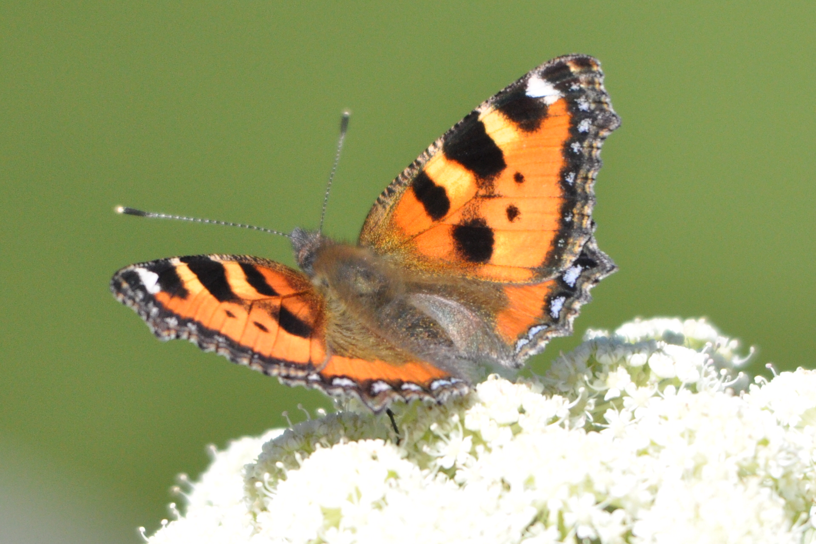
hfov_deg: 2.7
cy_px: 272
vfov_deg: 1.8
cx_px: 408
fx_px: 16999
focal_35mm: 750
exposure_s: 1/1250
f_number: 7.1
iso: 800
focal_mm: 500
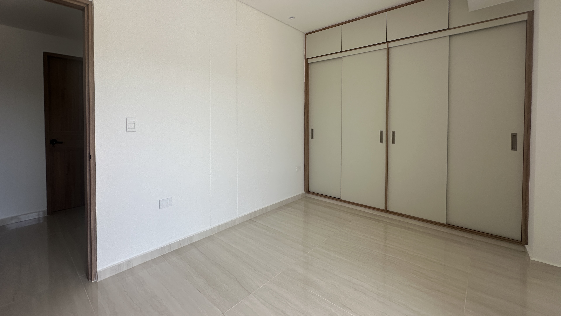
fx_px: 238
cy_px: 128
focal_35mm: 16
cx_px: 269
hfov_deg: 99.3
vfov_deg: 66.5
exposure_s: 1/319
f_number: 2.2
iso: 40
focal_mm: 2.22
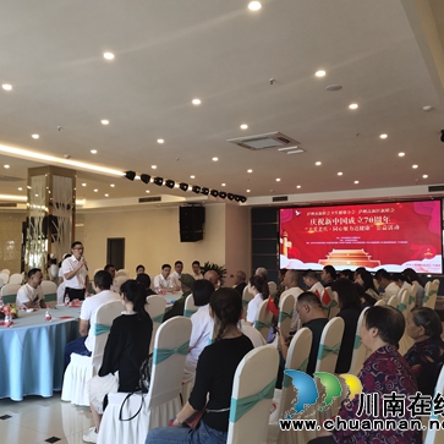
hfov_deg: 57.2
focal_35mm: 28
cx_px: 201
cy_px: 224
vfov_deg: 57.3
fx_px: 406
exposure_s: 1/100
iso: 245
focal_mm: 4.76
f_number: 1.79
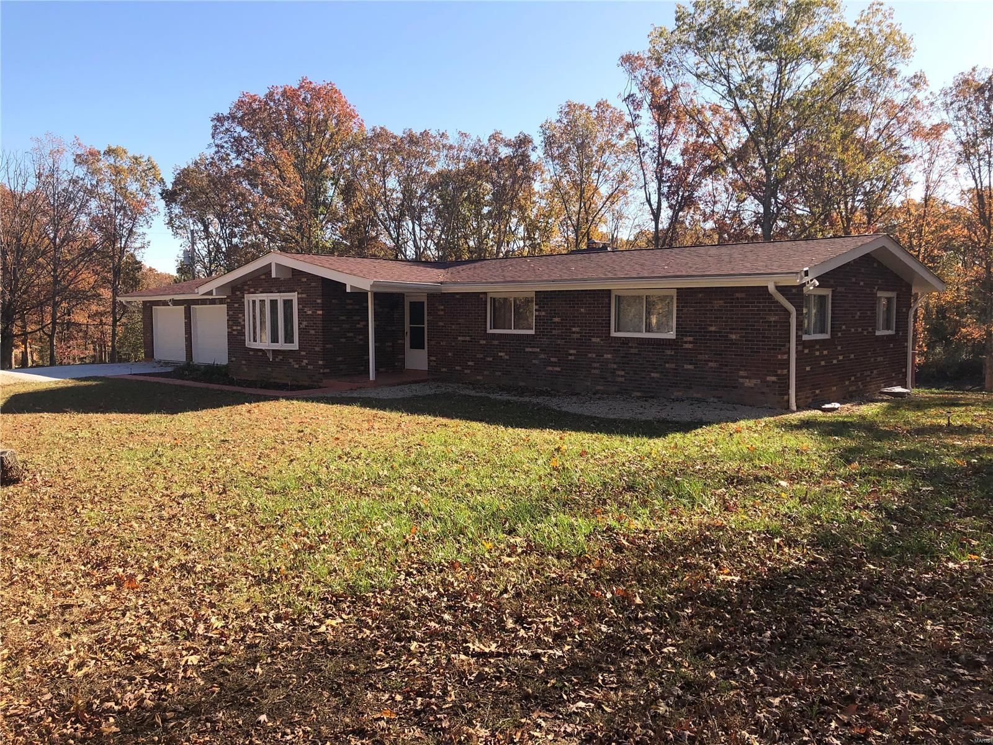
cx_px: 496
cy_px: 372
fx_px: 803
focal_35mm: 28
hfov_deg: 63.4
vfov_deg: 49.7
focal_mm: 3.99
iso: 20
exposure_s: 1/1656
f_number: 1.8
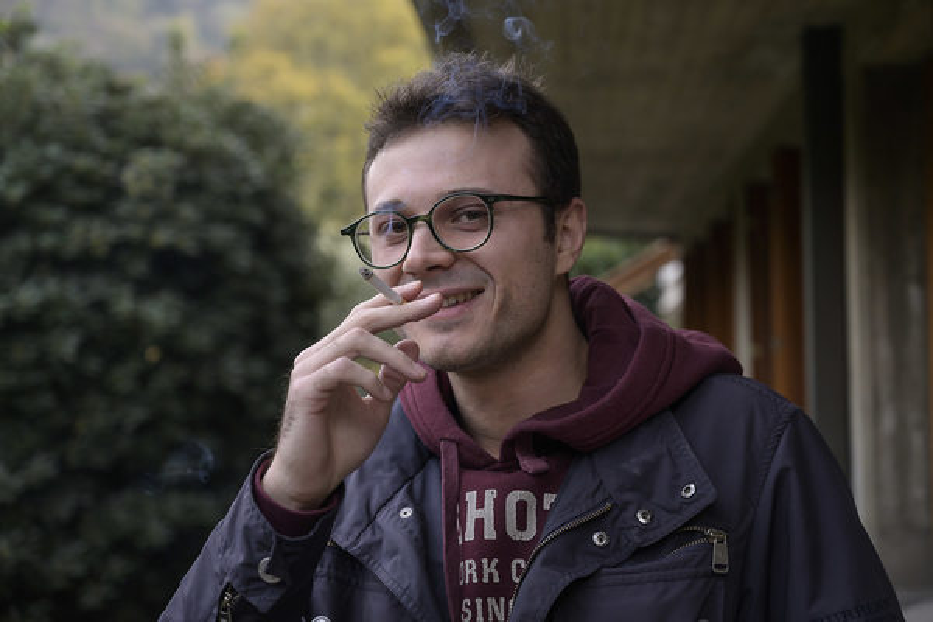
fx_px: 1503
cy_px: 311
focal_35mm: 58
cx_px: 466
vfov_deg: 23.4
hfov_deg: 34.5
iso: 320
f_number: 4
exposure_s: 1/160
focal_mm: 58
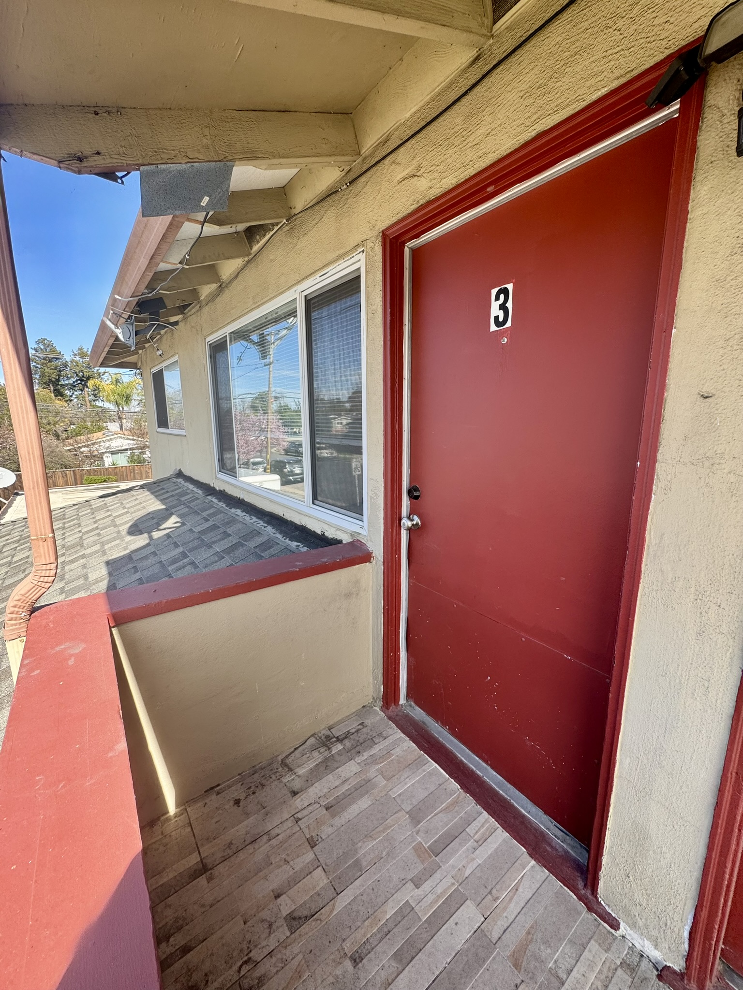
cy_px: 495
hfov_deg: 85.7
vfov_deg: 102.1
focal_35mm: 14
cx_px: 372
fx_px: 401
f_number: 2.2
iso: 40
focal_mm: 2.22
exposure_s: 1/230
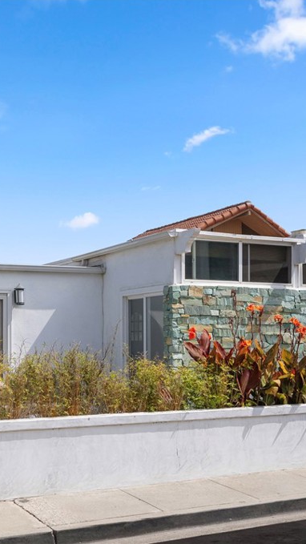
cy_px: 271
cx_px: 167
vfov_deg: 42.1
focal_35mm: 49
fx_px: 707
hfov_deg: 24.4
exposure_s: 1/2000
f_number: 9
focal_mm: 31
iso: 640
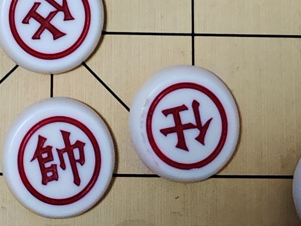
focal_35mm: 159
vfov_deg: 8.2
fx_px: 1383
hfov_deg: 12.3
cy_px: -406
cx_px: 9
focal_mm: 6.14
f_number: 1.8
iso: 4000
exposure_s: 1/100
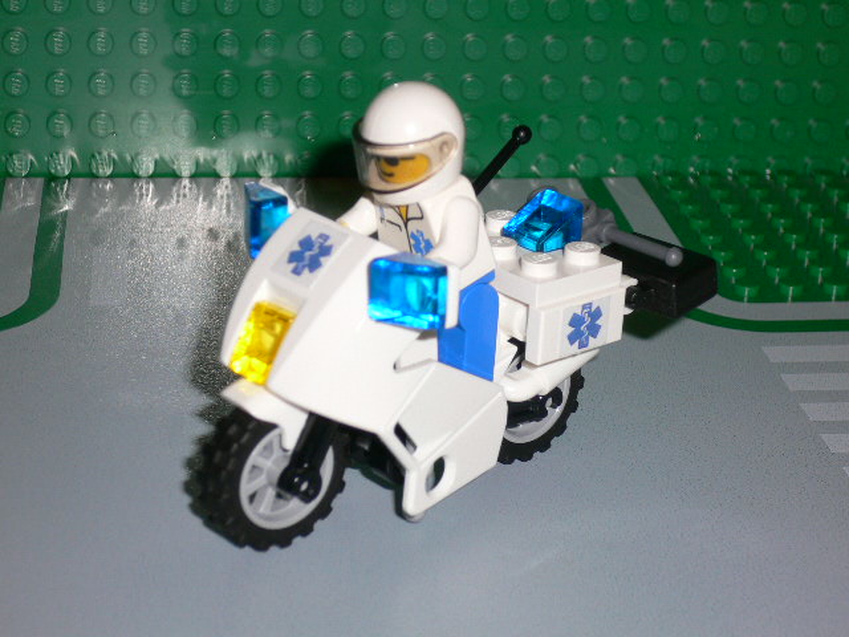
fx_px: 2060
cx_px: 424
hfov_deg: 23.3
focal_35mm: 84
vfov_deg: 17.6
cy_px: 318
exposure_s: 1/60
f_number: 4.6
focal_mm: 14
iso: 80
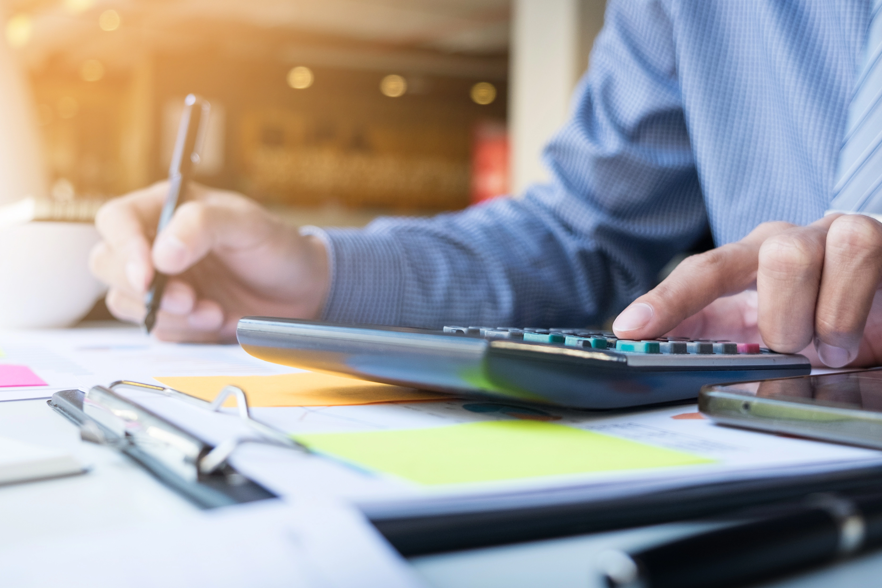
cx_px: 517
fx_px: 1127
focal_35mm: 46
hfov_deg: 42.6
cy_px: 220
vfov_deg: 29.1
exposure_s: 1/80
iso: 500
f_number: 3.2
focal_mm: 23.3
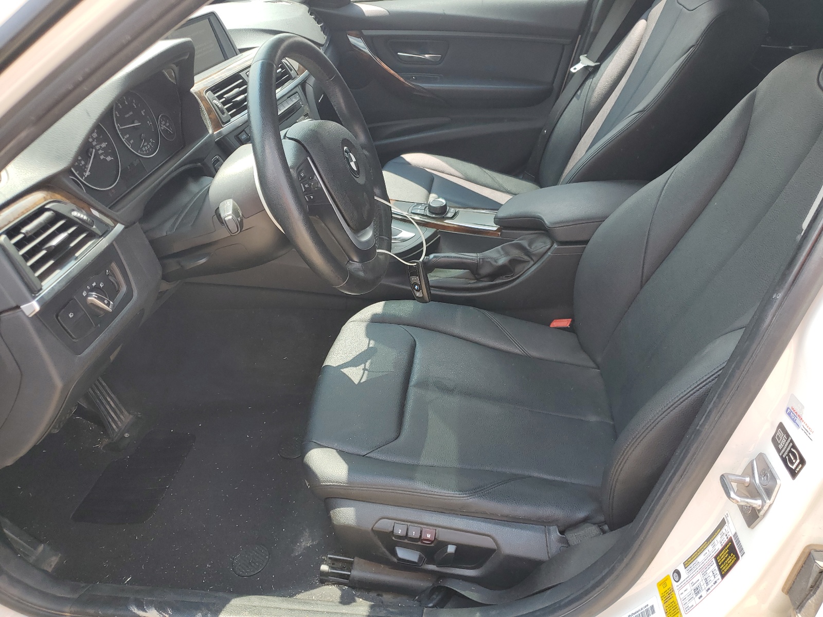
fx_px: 618
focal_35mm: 26
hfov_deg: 67.3
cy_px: 308
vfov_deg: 53.1
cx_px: 412
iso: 50
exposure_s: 1/417
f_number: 1.5
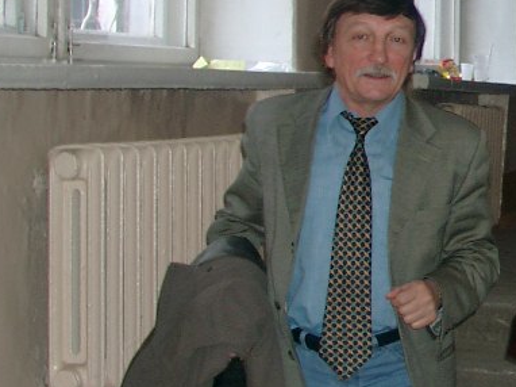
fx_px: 1698
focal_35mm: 114
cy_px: 55
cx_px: 716
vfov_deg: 12.9
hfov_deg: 16.1
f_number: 2
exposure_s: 1/60
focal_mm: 7.13
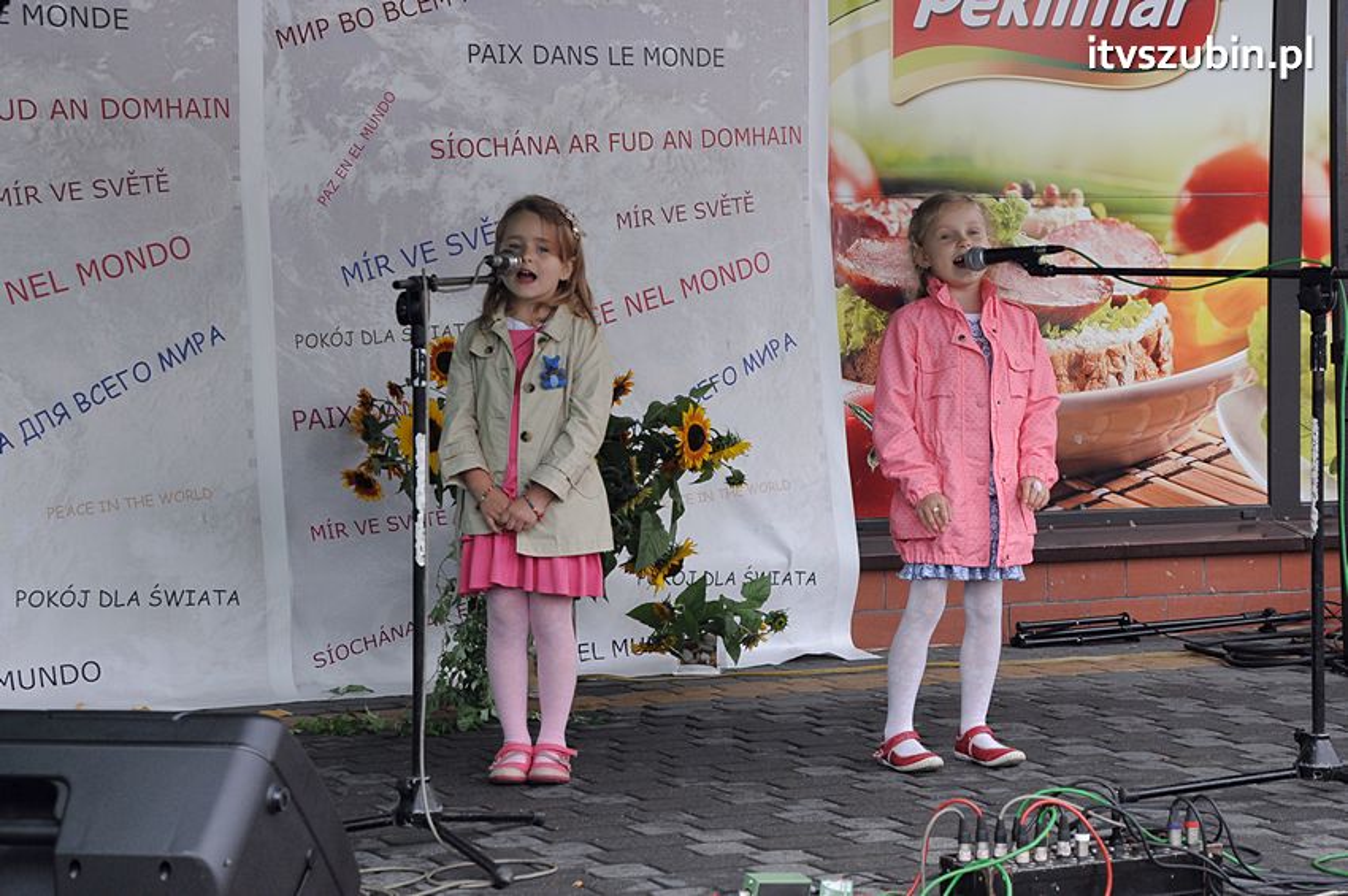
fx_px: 3254
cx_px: 674
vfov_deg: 15.7
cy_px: 448
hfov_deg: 23.4
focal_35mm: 87
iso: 640
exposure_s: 1/160
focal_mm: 58
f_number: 9
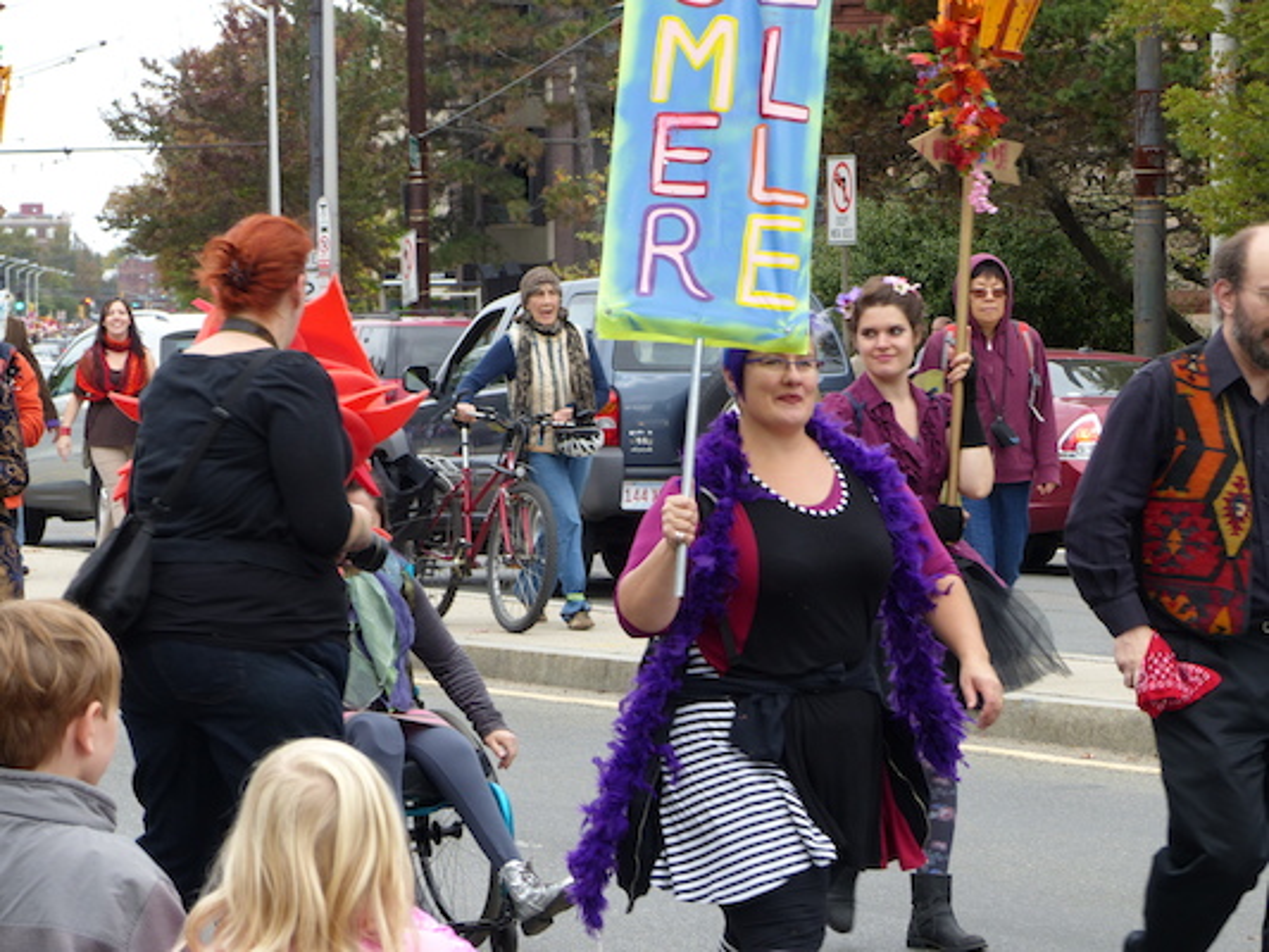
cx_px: 634
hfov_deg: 13.0
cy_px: 476
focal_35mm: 152
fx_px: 5573
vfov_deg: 9.8
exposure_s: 1/200
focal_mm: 27.4
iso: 100
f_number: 4
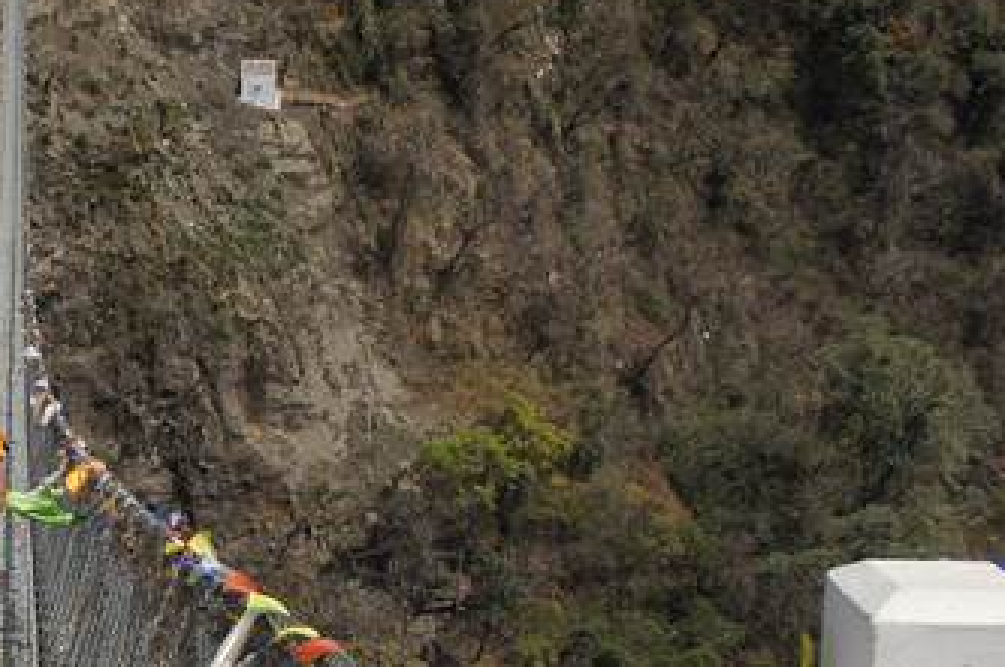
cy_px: 519
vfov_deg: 13.5
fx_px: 2815
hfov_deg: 19.3
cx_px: -124
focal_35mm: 101
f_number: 9
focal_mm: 28
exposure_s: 1/80
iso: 100
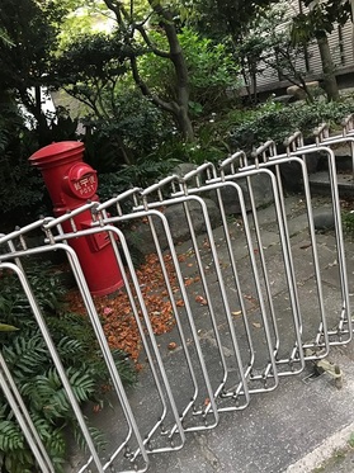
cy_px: 236
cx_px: 177
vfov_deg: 63.5
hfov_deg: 49.7
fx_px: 382
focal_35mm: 28
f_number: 1.8
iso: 64
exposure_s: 1/15
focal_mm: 3.99
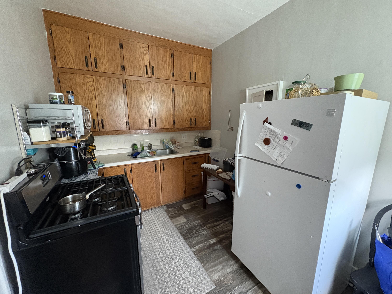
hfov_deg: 102.1
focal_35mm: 14
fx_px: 159
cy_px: 147
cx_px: 196
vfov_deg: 85.7
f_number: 2.2
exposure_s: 1/51
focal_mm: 2.22
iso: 1000
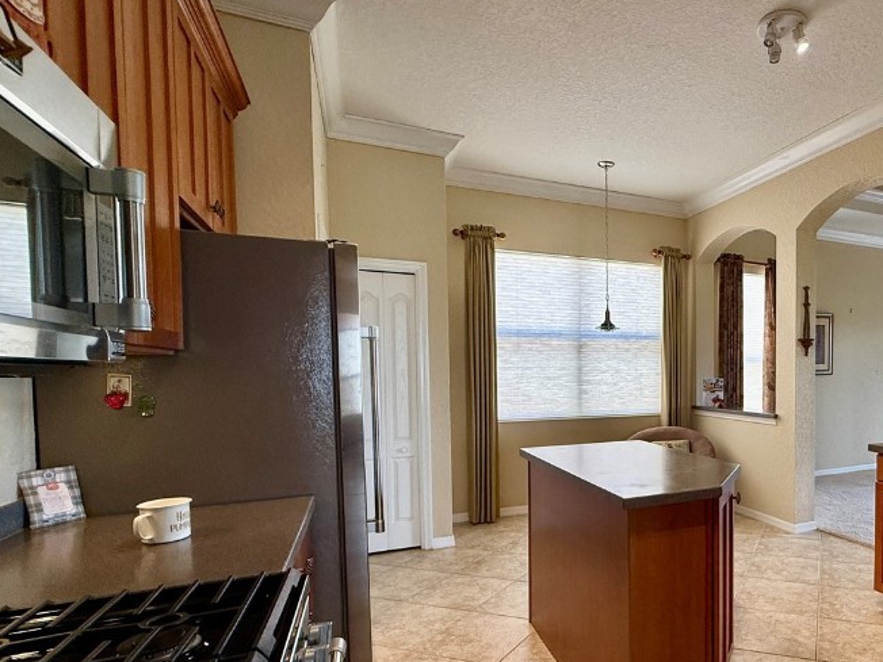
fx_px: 561
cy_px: 394
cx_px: 662
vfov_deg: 60.6
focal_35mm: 22
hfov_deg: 71.2
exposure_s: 1/120
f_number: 2.2
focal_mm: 2.22
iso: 160
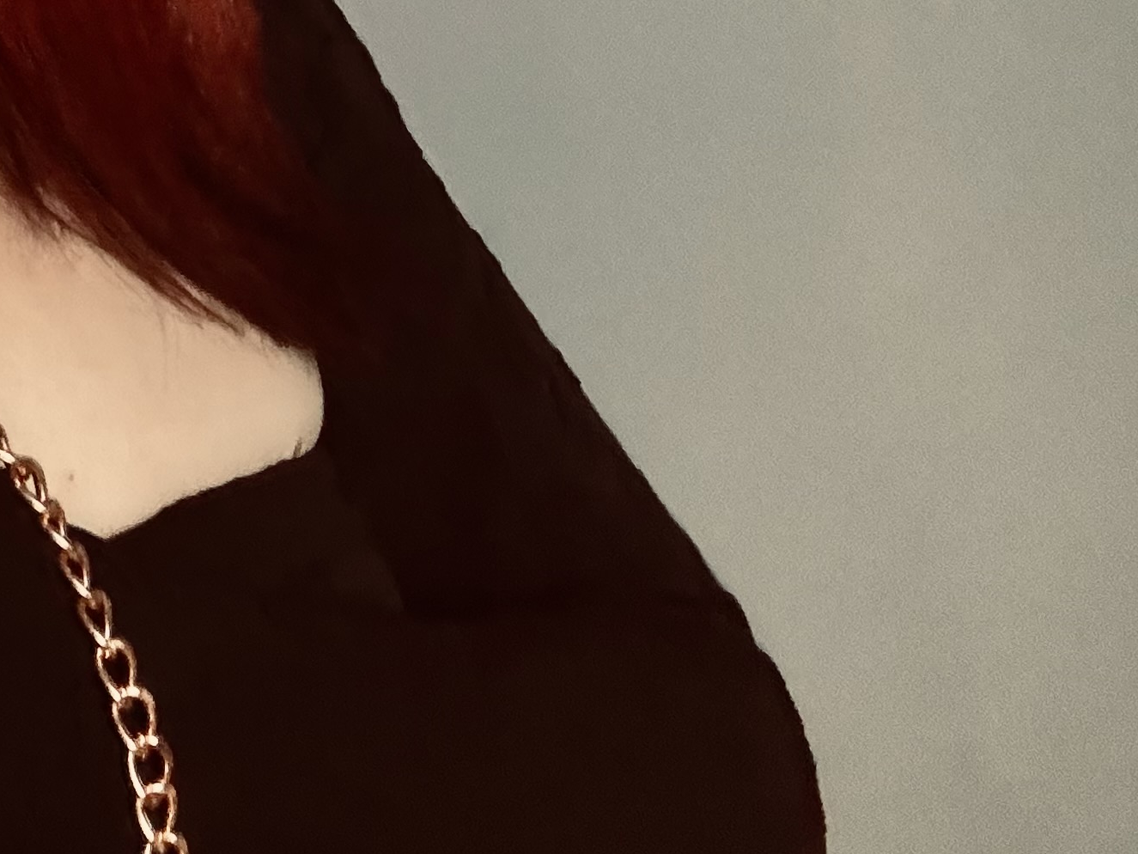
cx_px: -397
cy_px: -110
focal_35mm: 70
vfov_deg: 20.0
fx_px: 2301
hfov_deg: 23.9
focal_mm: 2.69
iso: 500
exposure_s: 1/30
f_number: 1.9
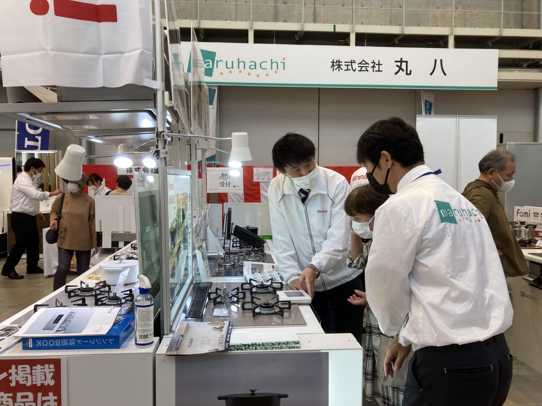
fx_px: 438
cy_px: 203
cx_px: 271
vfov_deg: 49.7
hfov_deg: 63.4
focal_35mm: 28
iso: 50
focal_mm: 3.99
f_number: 1.8
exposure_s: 1/120
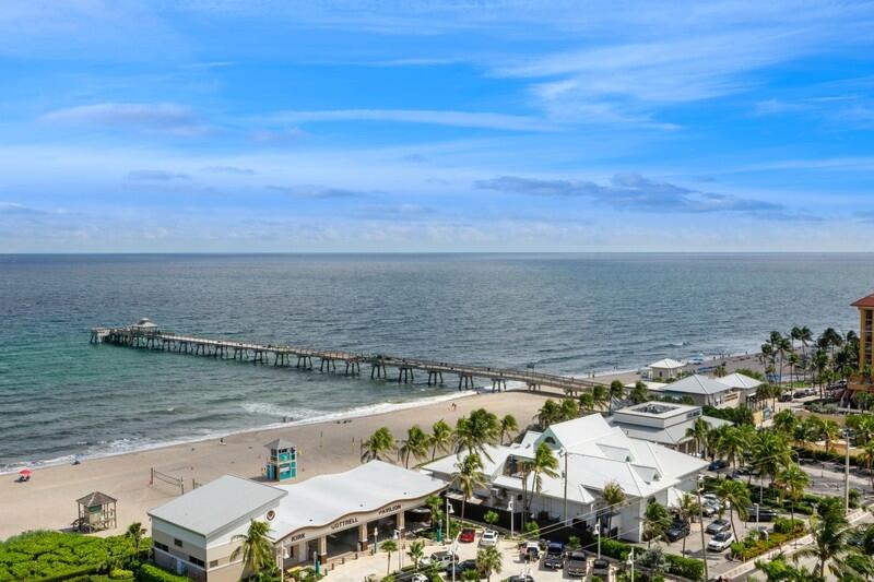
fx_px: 874
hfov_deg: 53.1
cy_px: 291
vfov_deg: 36.9
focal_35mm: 36
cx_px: 437
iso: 250
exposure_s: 1/250
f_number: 18
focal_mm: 24
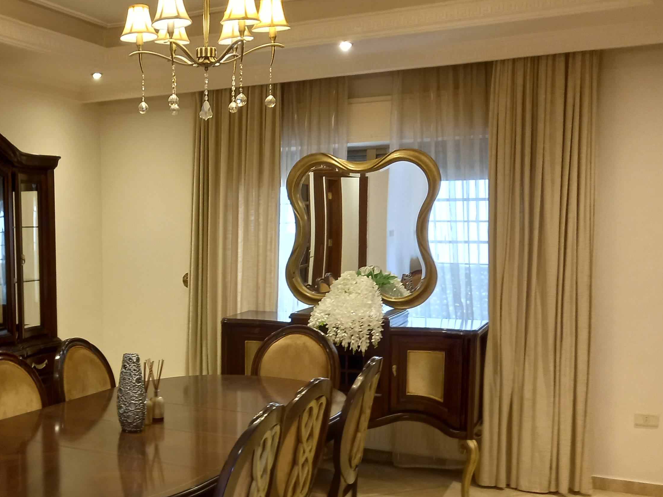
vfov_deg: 31.9
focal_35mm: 45
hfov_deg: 39.9
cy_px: 335
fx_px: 862
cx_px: 108
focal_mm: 4.6
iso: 160
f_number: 2
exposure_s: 1/30
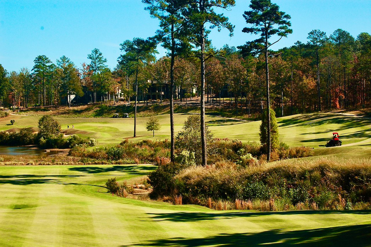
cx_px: 186
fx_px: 850
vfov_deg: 16.5
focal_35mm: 82
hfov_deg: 24.6
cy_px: 124
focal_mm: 55
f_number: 11
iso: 400
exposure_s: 1/250
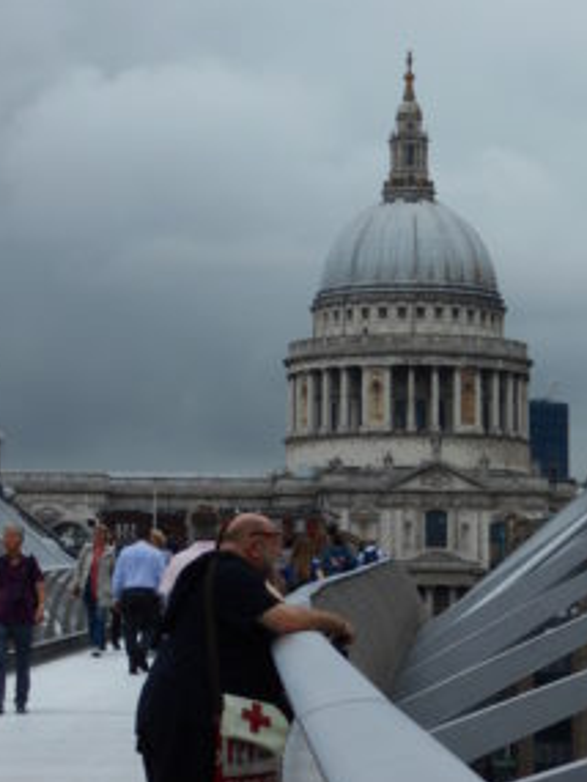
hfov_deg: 9.5
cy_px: 359
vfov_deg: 12.6
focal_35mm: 157
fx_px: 3547
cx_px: 280
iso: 80
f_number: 6
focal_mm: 20.1
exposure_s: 1/400
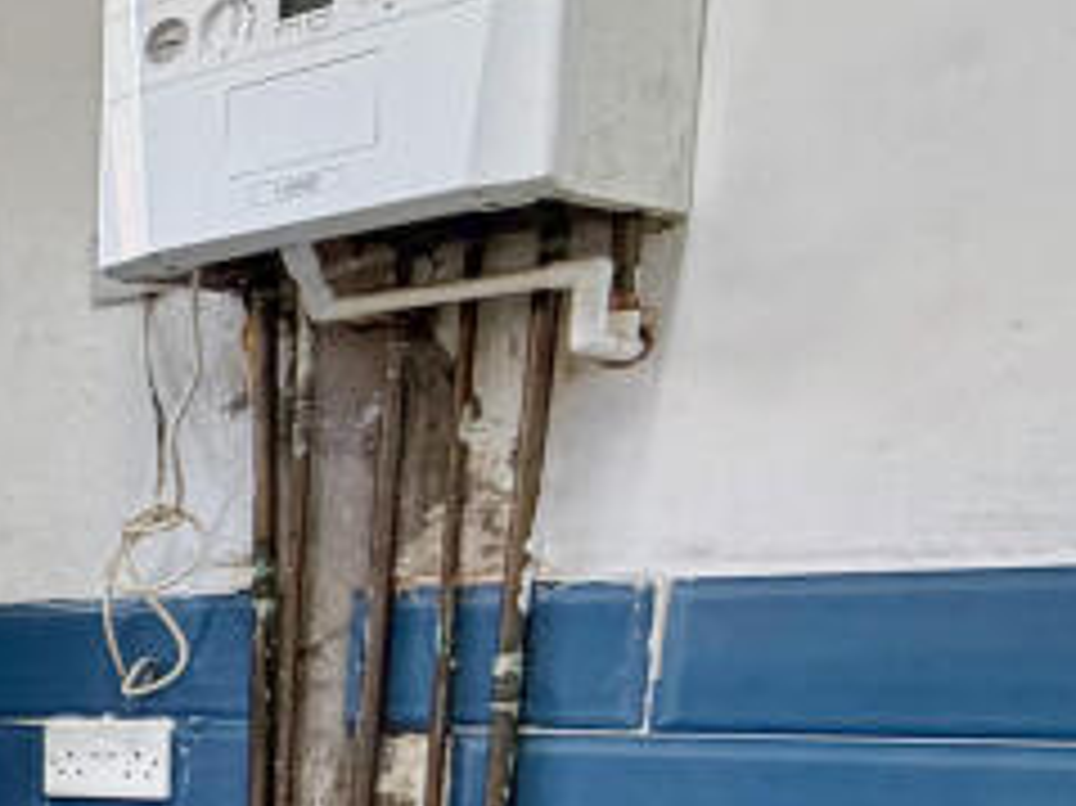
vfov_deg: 22.9
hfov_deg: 19.6
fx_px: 1864
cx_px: -1031
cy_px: 892
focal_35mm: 60
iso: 125
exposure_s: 1/100
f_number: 2.2
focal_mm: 2.22
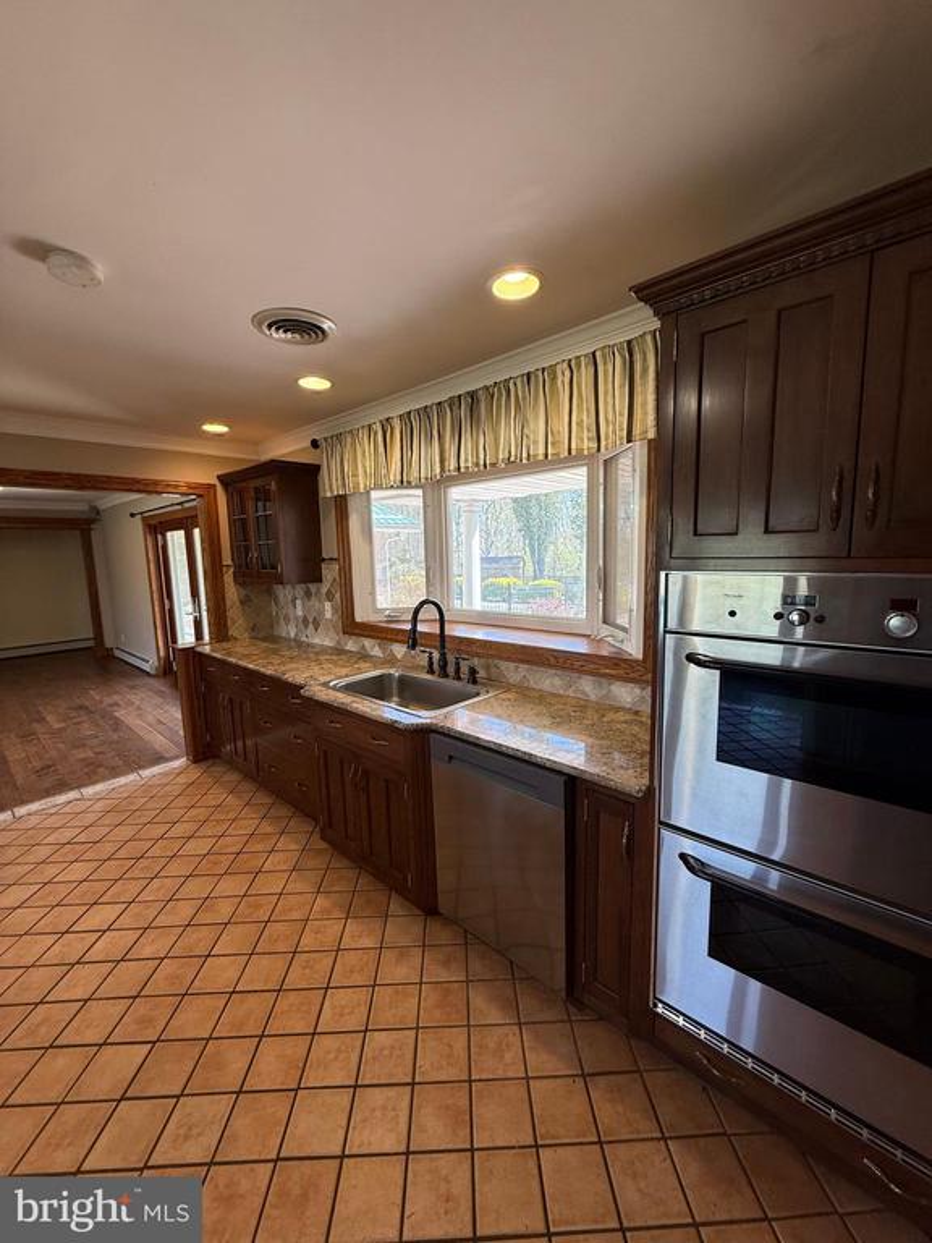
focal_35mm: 14
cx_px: 466
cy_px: 622
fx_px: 503
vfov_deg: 102.1
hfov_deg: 85.7
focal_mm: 2.22
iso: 100
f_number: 2.2
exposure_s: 1/120
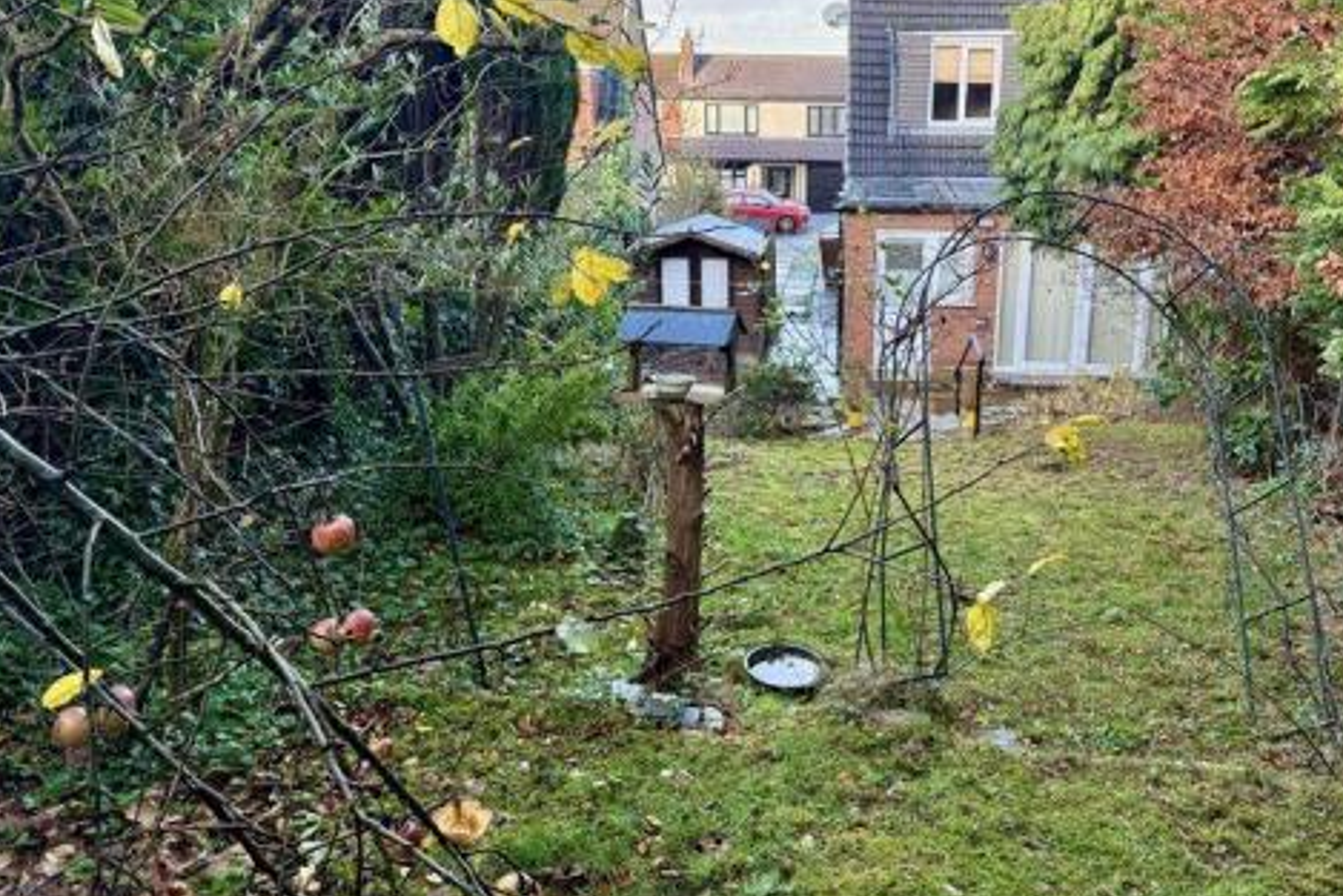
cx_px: 803
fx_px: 1157
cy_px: 365
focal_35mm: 31
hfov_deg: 59.8
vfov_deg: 42.2
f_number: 1.78
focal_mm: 6.76
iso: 160
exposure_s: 1/232
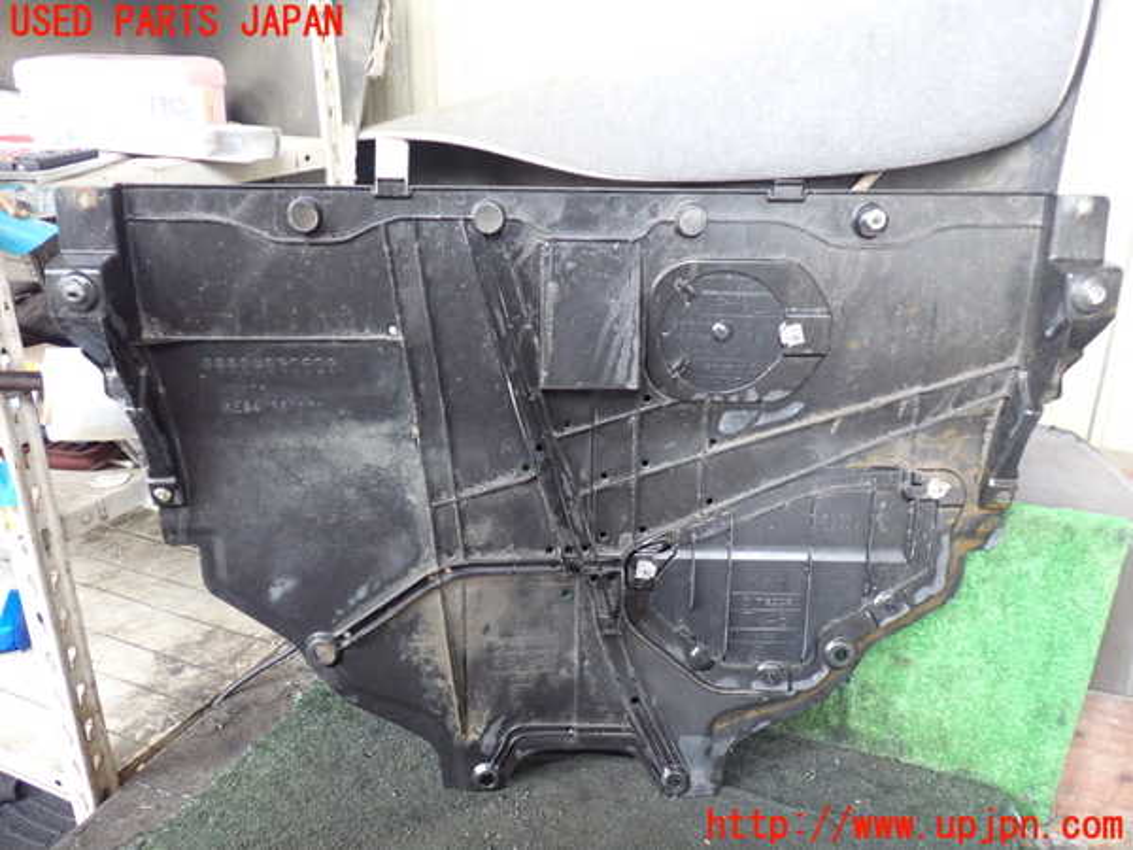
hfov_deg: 60.0
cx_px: 566
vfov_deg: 46.8
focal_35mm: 30
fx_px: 982
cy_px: 425
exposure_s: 1/30
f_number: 2.3
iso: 640
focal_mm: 5.4
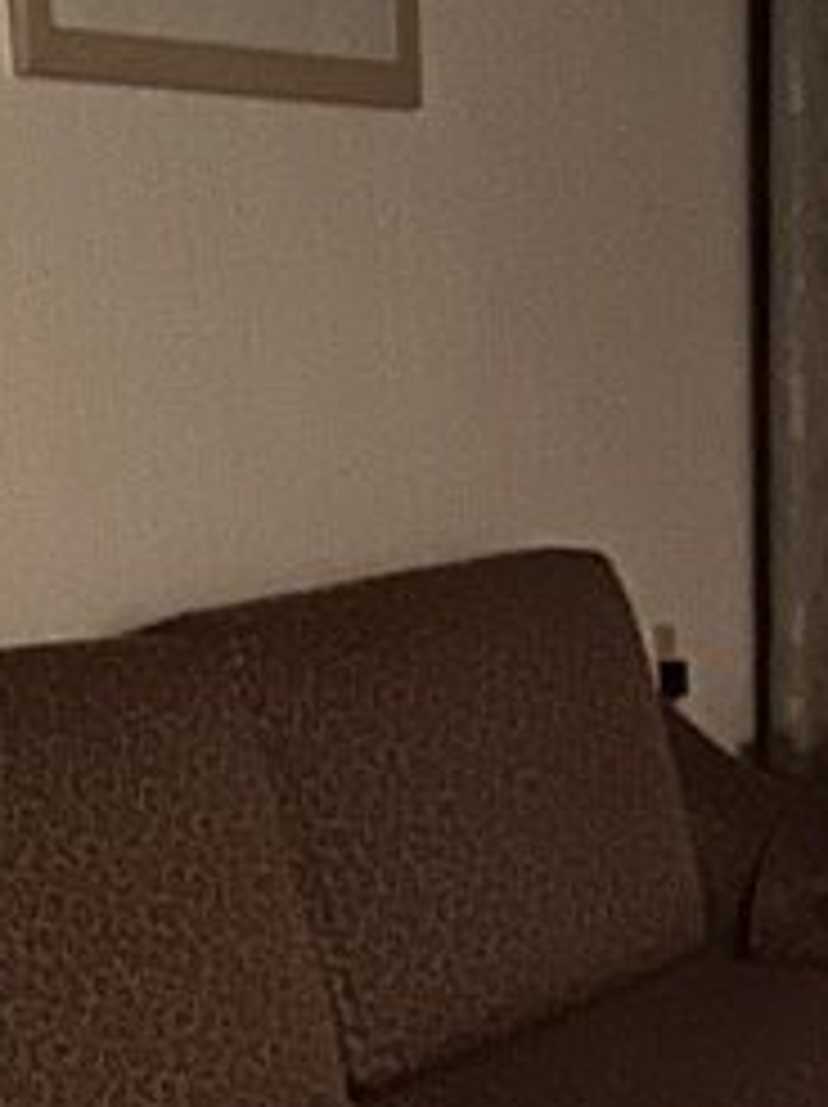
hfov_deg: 11.4
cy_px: 1566
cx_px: 1166
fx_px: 3994
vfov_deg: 14.9
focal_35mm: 125
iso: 2000
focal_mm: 6.86
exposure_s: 1/24
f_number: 1.78
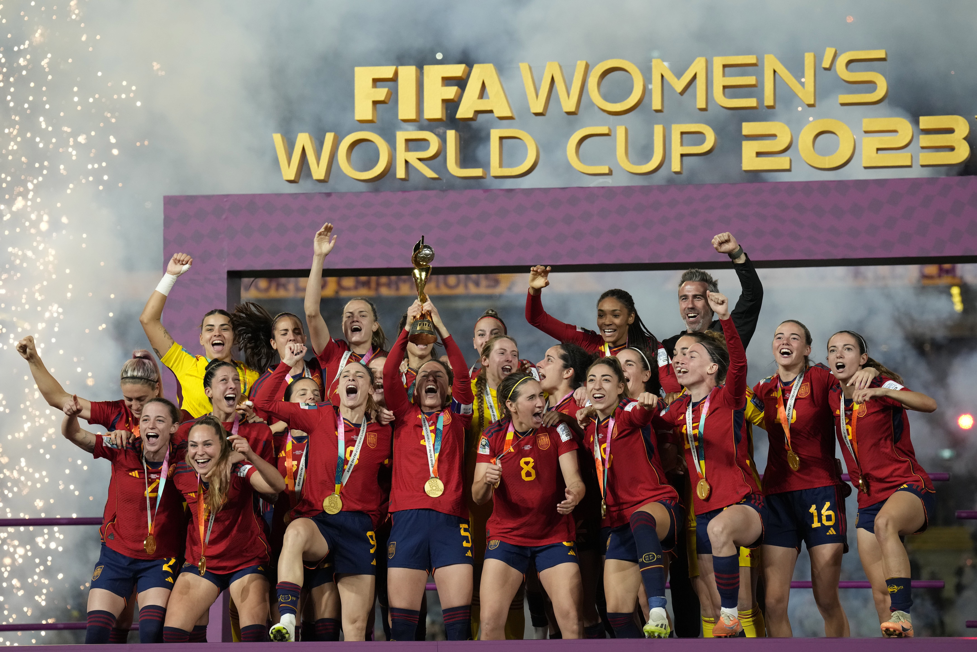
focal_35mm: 151
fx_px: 4098
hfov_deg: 13.6
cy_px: 326
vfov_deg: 9.1
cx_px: 488
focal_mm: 151
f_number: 4.5
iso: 4000
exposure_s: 1/1250
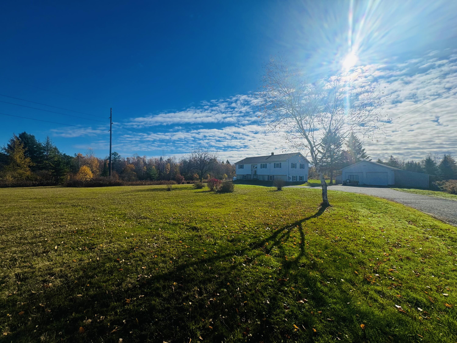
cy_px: 172
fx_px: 185
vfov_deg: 85.7
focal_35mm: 14
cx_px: 228
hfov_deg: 102.1
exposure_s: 1/4630
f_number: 2.2
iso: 40
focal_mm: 2.22
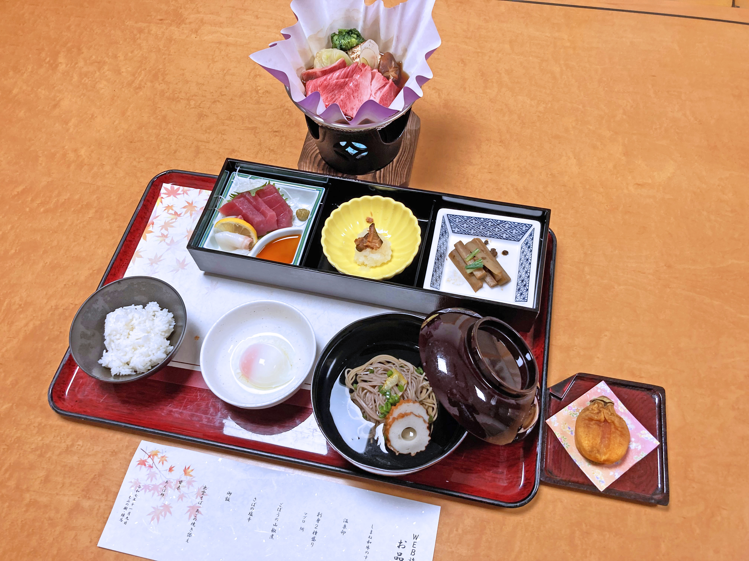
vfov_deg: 49.7
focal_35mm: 28
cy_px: 280
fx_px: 606
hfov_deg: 63.4
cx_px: 374
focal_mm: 3.99
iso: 50
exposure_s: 1/50
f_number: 1.8
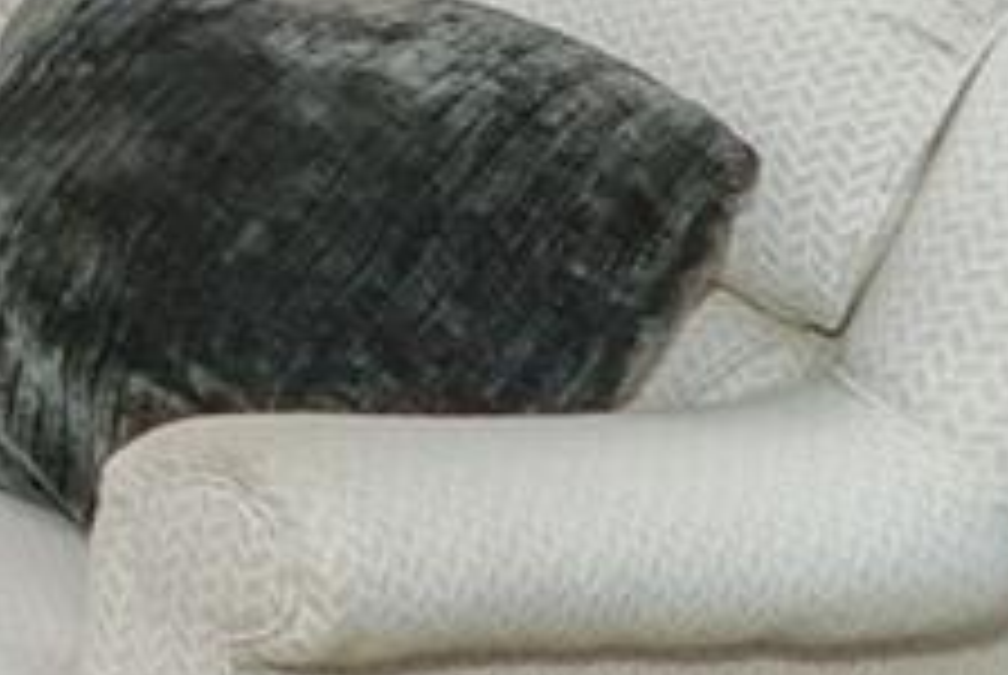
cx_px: -1238
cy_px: -425
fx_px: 2047
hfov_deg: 16.5
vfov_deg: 16.5
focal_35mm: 73
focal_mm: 16
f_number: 18
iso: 1000
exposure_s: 1/250
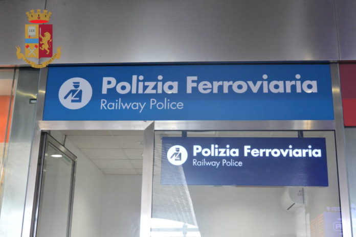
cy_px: 118
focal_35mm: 49
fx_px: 485
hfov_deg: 40.3
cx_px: 178
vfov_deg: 27.5
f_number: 4.5
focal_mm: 18.2
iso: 560
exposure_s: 1/125
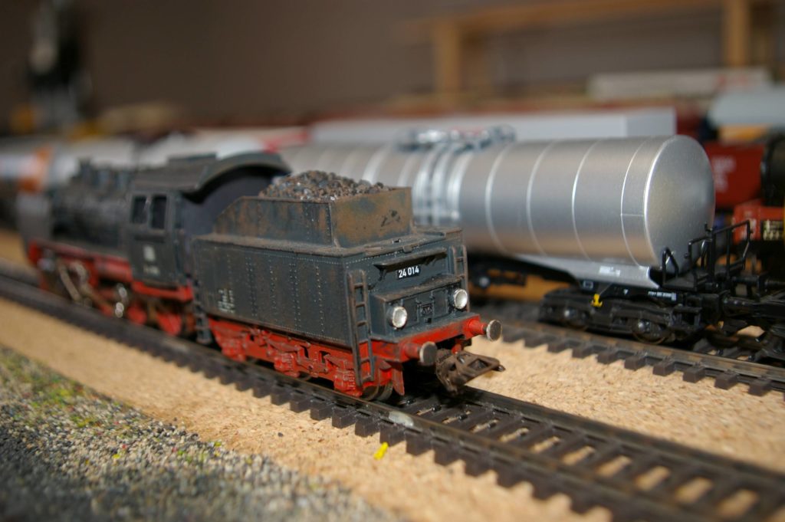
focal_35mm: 39
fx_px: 850
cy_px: 261
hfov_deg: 49.6
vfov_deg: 34.2
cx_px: 392
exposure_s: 1/45
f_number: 4
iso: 200
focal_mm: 26
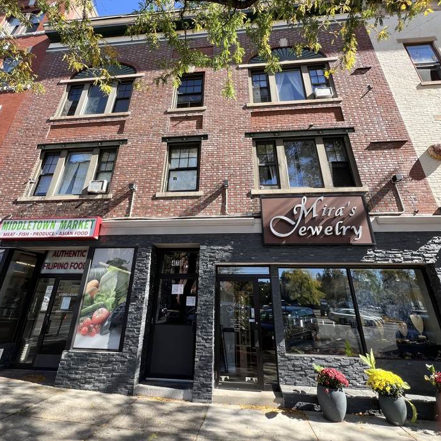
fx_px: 231
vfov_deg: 87.0
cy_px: 192
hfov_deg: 87.4
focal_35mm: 16
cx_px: 215
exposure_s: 1/311
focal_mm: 1.57
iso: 32
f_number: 1.8
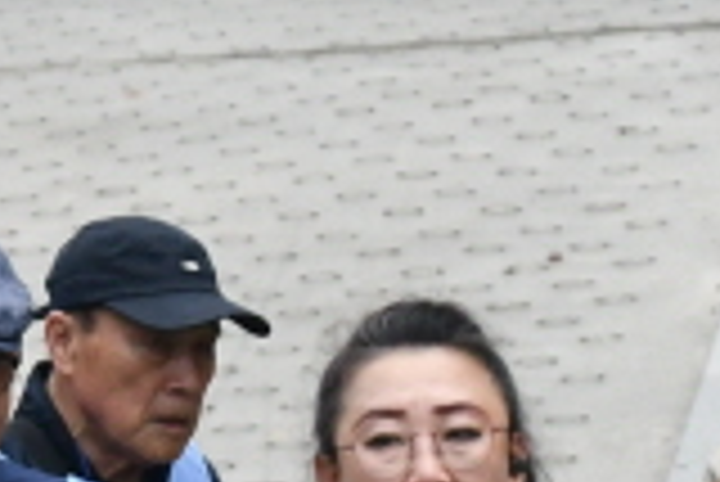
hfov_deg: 3.0
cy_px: 297
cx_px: -423
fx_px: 13732
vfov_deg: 2.0
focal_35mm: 686
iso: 1000
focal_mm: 70
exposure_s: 1/640
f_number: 5
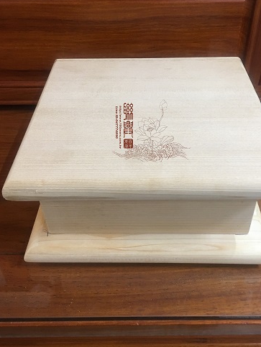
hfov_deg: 39.6
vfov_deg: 51.3
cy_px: 175
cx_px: 146
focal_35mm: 36
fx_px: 361
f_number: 2.2
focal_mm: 4.15
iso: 80
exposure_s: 1/15
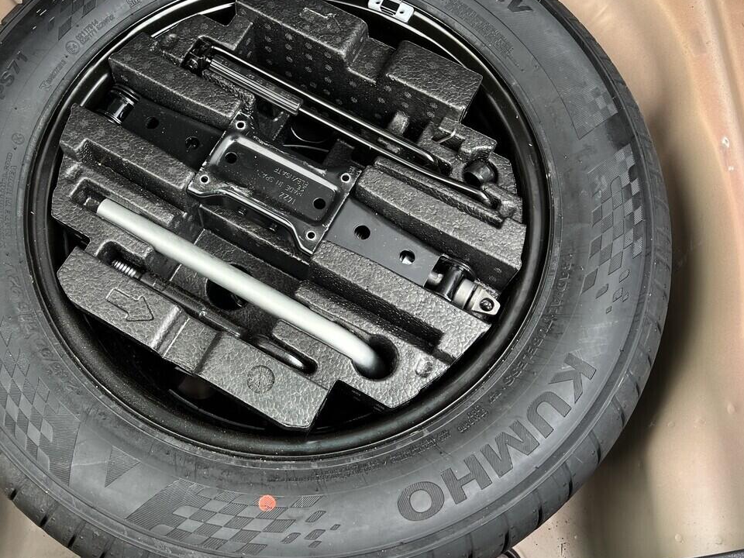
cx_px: 272
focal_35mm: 39
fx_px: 838
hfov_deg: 47.4
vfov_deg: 36.7
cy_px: 237
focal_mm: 5.7
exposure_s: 1/121
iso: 64
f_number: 1.5
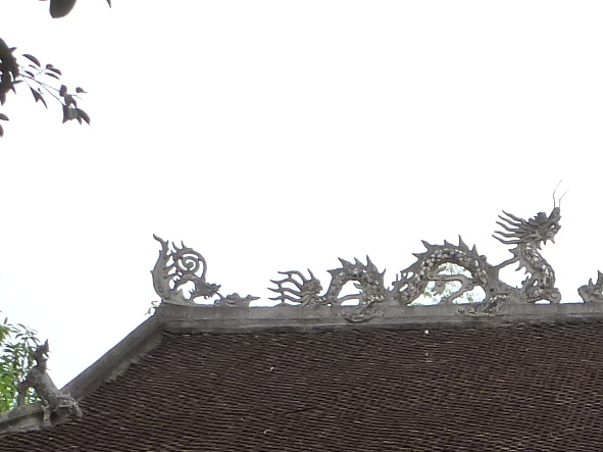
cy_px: 540
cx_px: 707
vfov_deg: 13.8
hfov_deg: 18.0
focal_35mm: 104
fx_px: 1811
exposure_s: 1/320
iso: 160
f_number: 4
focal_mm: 4.3
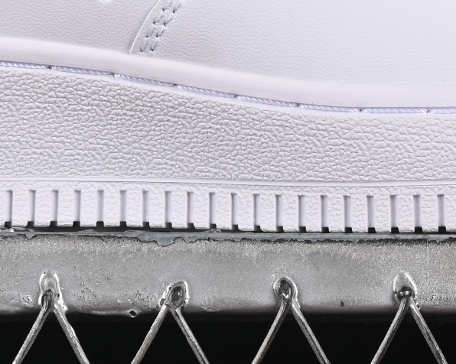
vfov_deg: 4.7
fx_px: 4437
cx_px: 175
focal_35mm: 329
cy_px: -206
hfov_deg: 5.9
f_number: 8
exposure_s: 1/125
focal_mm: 50
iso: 160
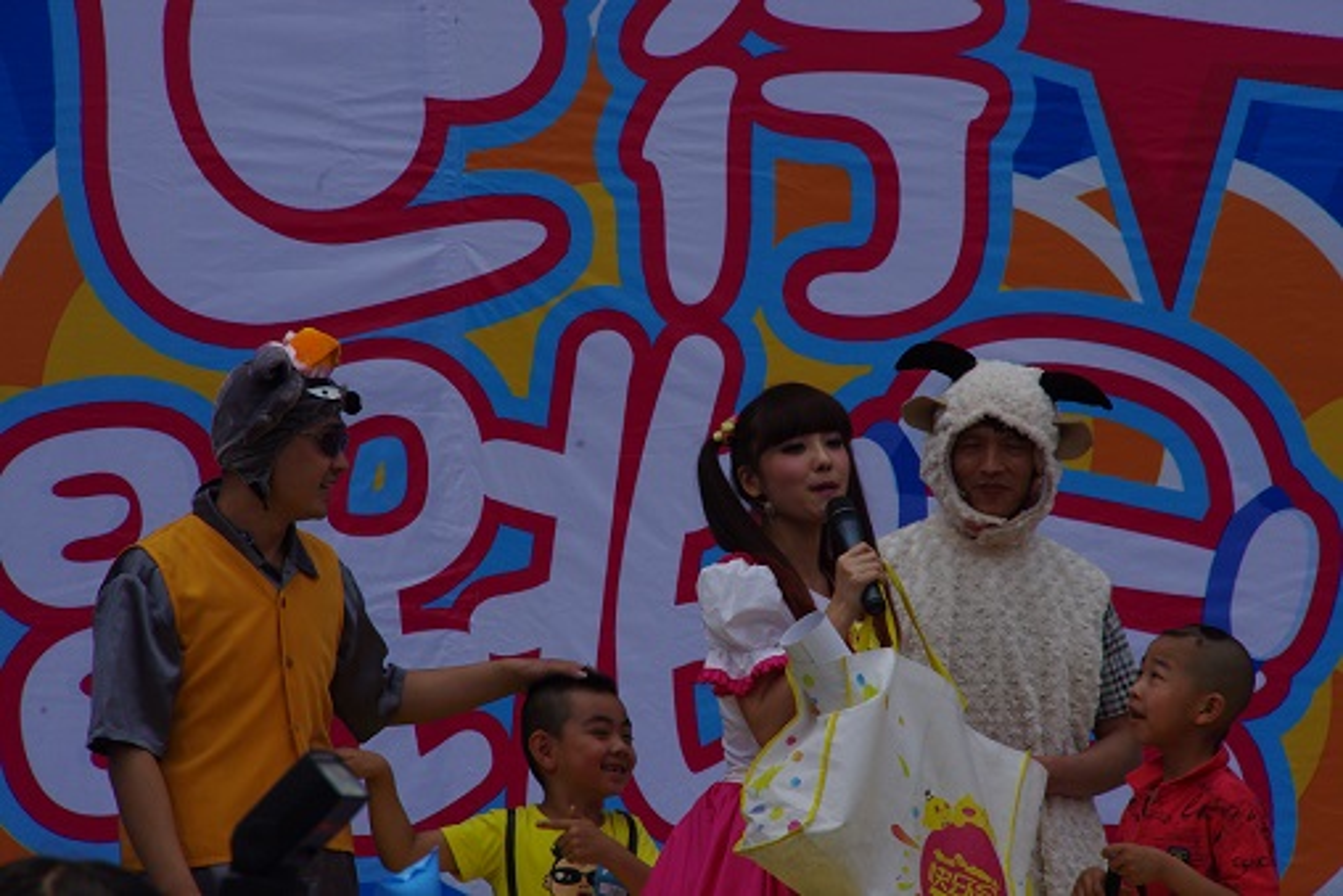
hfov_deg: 8.1
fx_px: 9515
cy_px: 448
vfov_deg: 5.4
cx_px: 672
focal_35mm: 255
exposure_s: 1/400
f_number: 14
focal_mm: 170
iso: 400
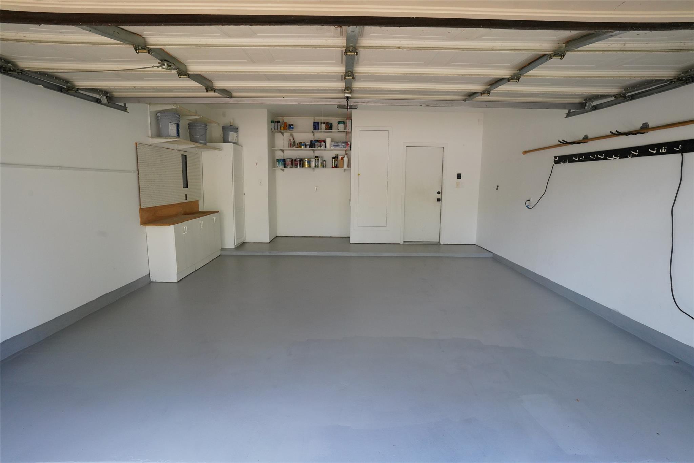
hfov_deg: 90.0
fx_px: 347
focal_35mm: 18
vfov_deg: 67.4
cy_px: 232
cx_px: 347
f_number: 7.1
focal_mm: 18
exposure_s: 1/80
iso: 2500
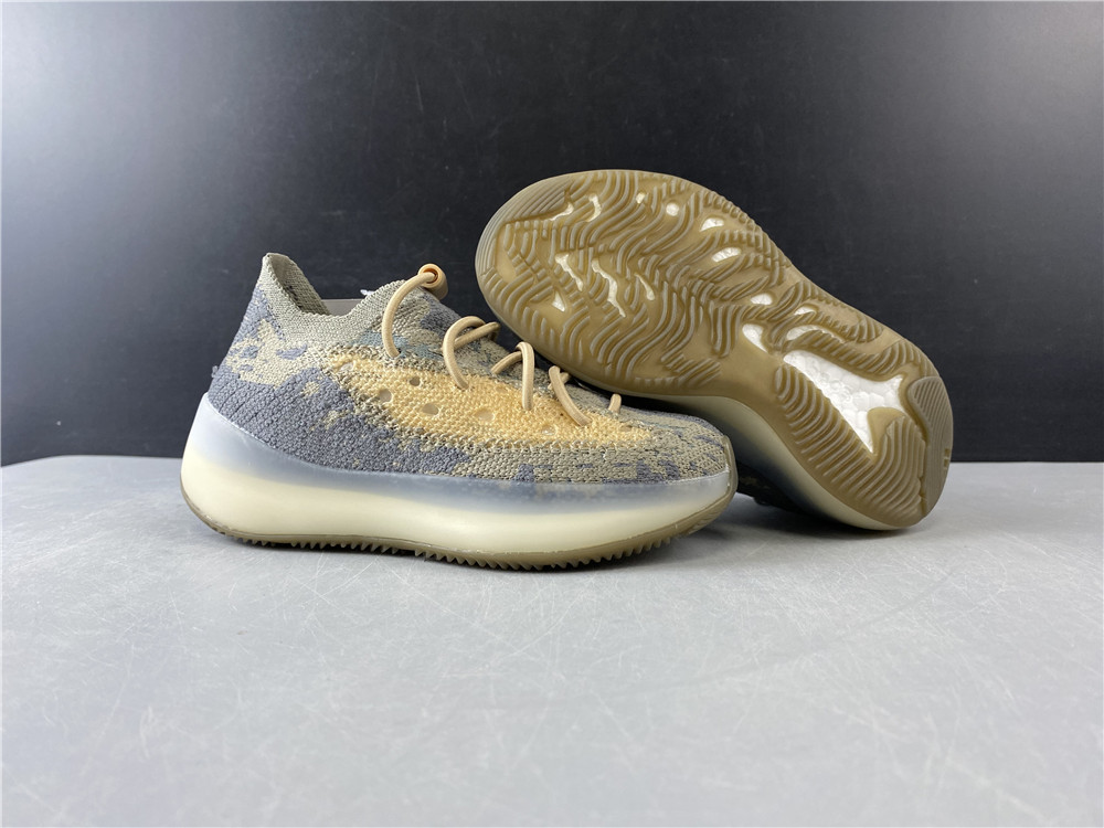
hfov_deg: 67.3
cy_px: 414
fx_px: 829
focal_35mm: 26
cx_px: 552
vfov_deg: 53.1
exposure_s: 1/100
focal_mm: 4.25
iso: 80
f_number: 1.8
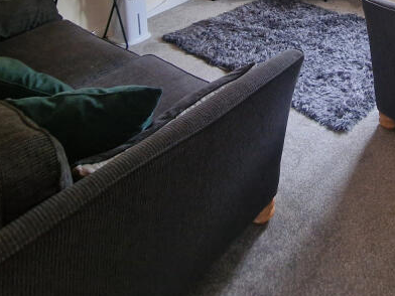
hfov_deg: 48.8
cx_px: 349
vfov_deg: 32.1
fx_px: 388
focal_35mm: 34
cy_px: -86
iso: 250
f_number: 2.2
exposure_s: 1/50
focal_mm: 2.2
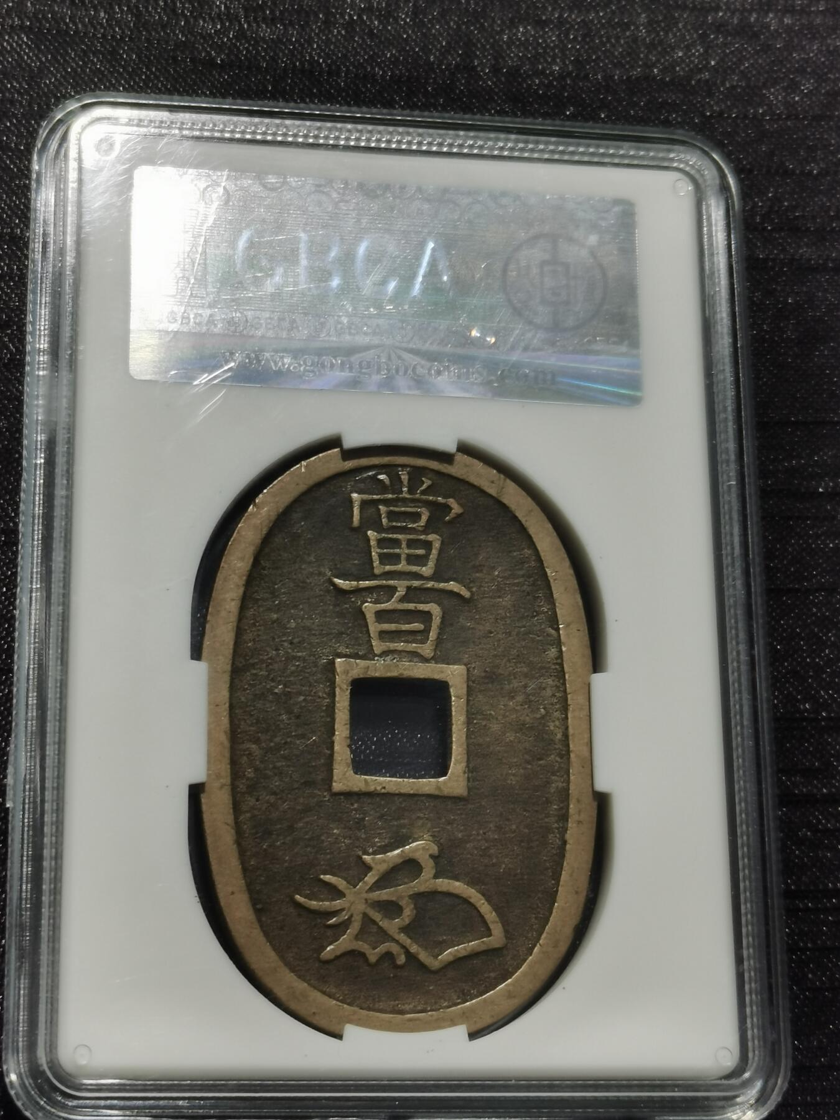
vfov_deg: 31.2
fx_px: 2006
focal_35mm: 62
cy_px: 560
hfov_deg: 23.7
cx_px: 420
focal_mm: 5.58
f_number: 1.8
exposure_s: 1/100
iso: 50
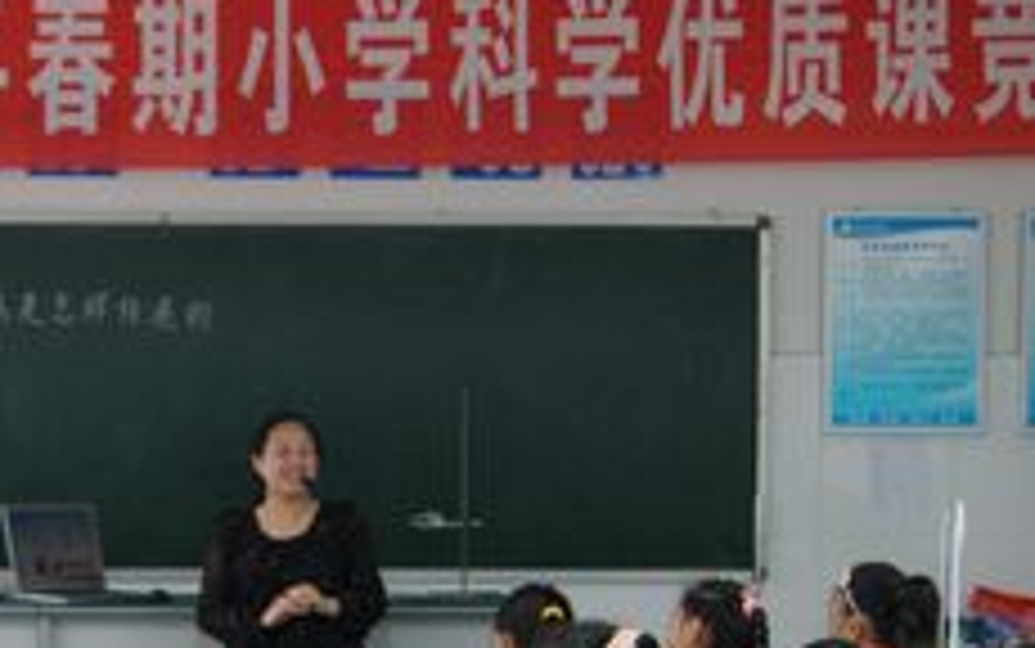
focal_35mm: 93
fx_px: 2625
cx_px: 220
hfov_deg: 22.0
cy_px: 601
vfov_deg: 13.9
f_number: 4.5
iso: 400
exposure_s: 1/25
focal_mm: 28
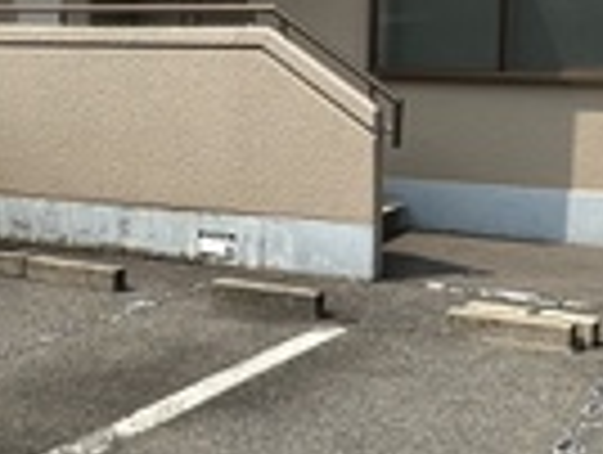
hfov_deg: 26.6
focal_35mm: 73
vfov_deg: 20.2
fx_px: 1274
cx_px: 270
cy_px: 151
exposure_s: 1/1916
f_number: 2.2
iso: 50
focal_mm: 2.22
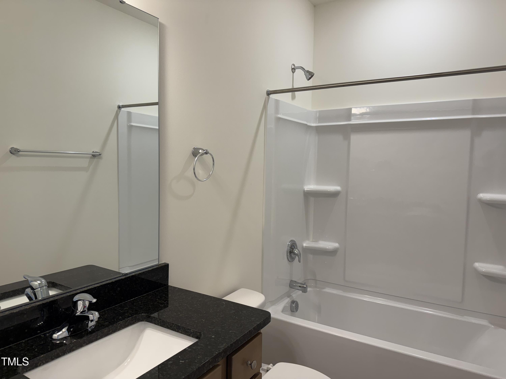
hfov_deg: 71.6
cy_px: 190
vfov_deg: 56.8
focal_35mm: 24
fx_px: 351
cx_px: 253
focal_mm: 6.76
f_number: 1.78
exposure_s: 1/120
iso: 80
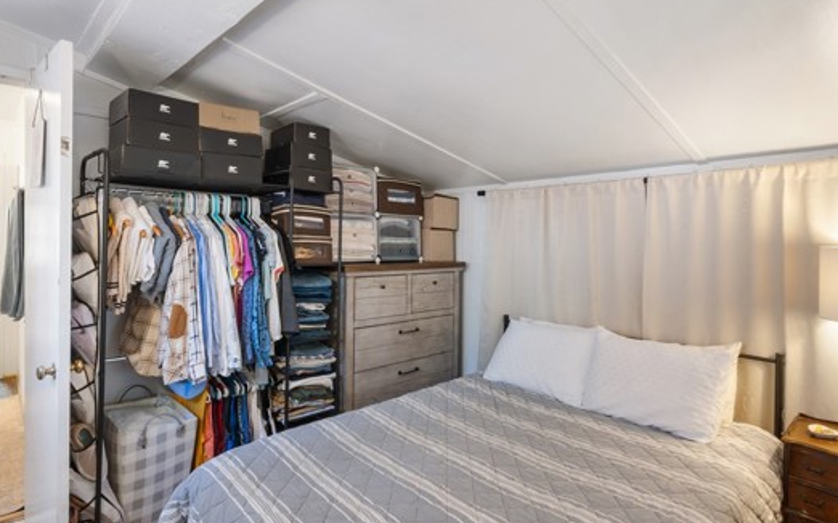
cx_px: 421
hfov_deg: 85.1
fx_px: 457
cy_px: 248
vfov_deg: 59.6
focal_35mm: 20
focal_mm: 16
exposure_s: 30
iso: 40
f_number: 22
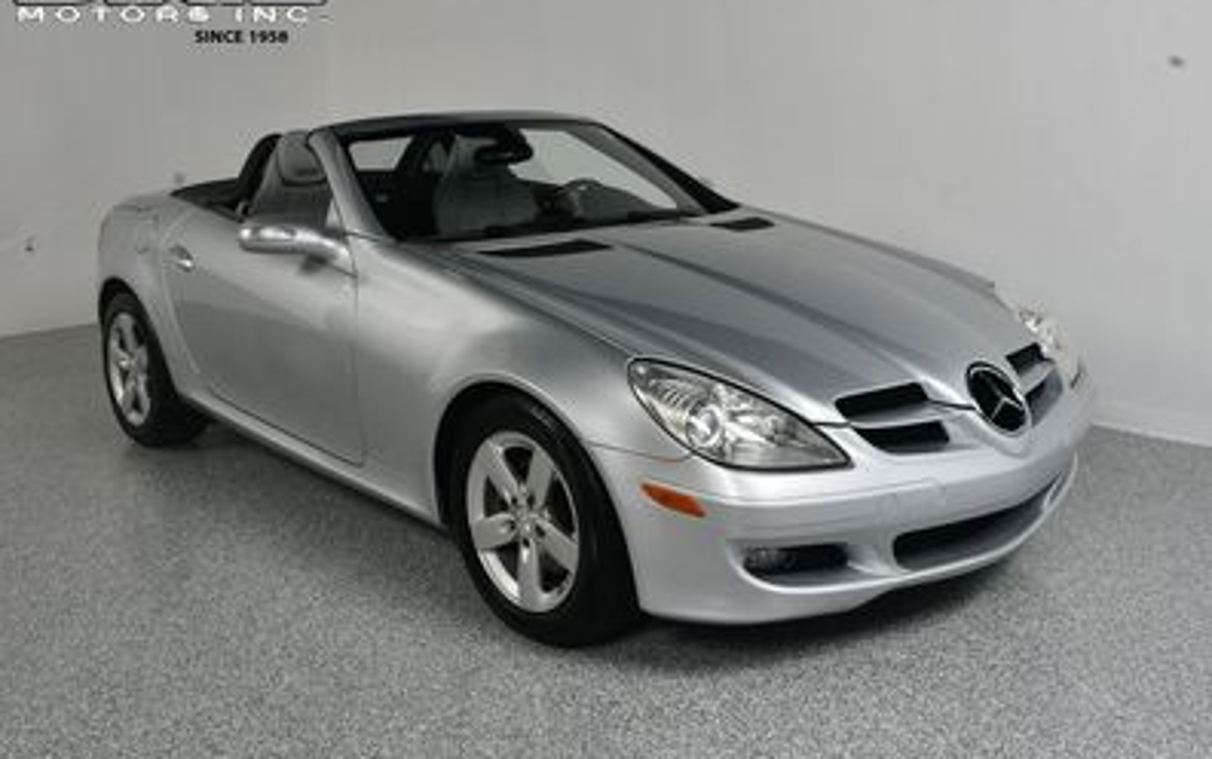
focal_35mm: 37
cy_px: 364
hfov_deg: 52.7
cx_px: 603
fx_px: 1223
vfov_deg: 34.5
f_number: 13
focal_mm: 24
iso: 100
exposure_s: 1/160
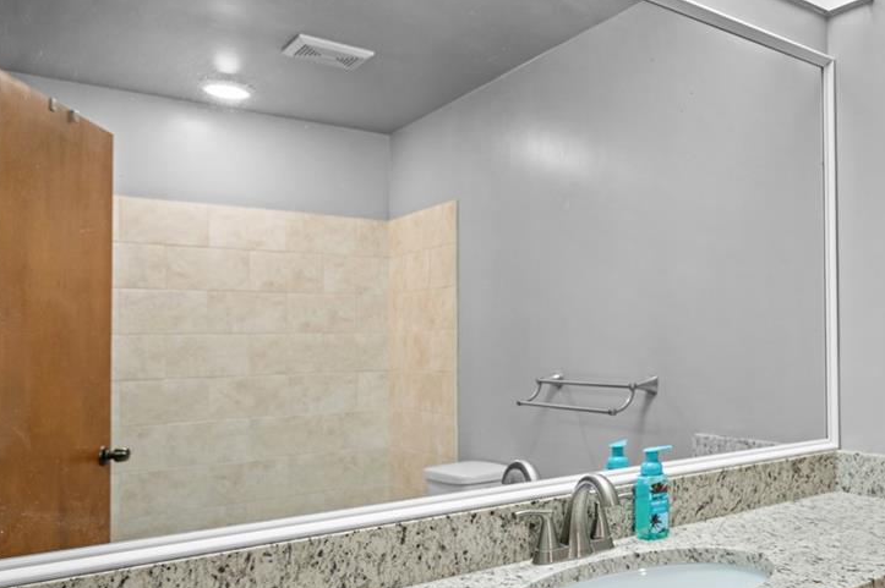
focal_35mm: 31
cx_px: 834
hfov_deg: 51.4
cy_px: 334
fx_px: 762
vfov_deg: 42.2
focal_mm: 14
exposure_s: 1/2.5
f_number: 4
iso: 200
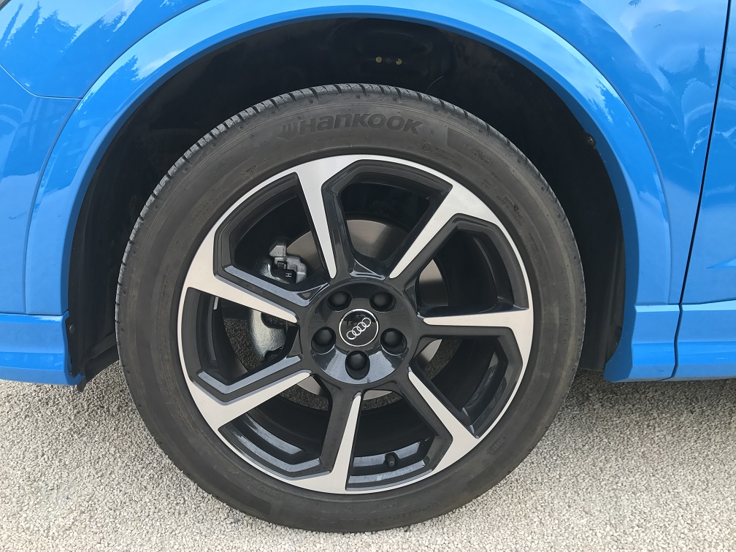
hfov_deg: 63.4
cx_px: 368
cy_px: 276
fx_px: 595
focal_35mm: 28
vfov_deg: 49.7
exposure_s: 1/117
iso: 20
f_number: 1.8
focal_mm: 3.99
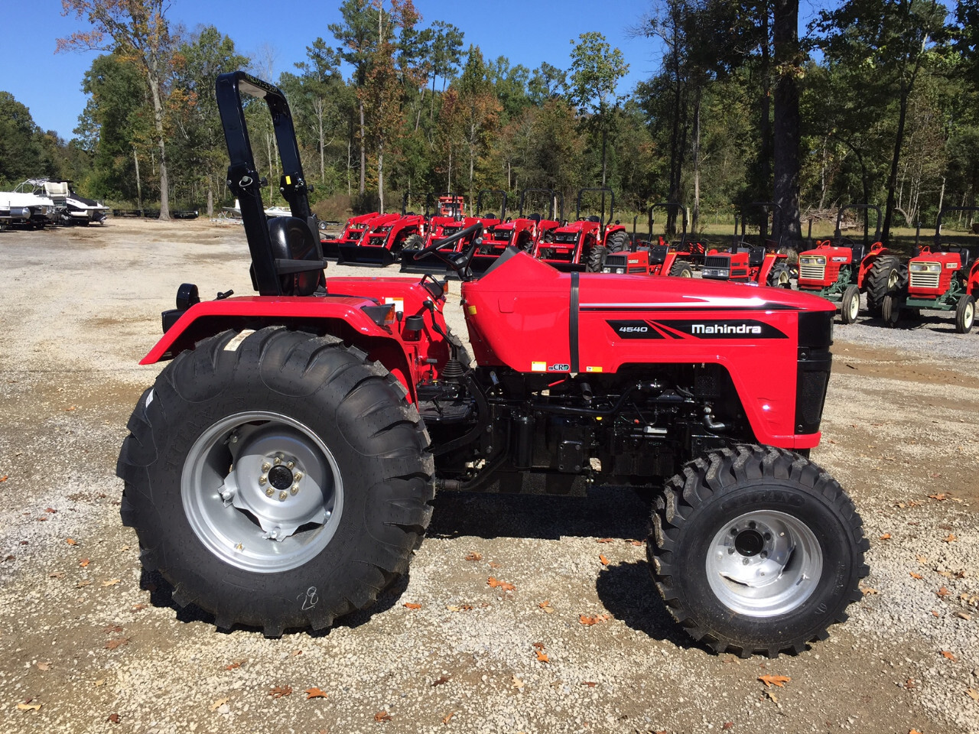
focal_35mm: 29
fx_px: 820
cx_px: 490
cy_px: 367
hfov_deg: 61.7
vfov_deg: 48.2
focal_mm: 4.15
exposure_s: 1/1522
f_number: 2.2
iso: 32
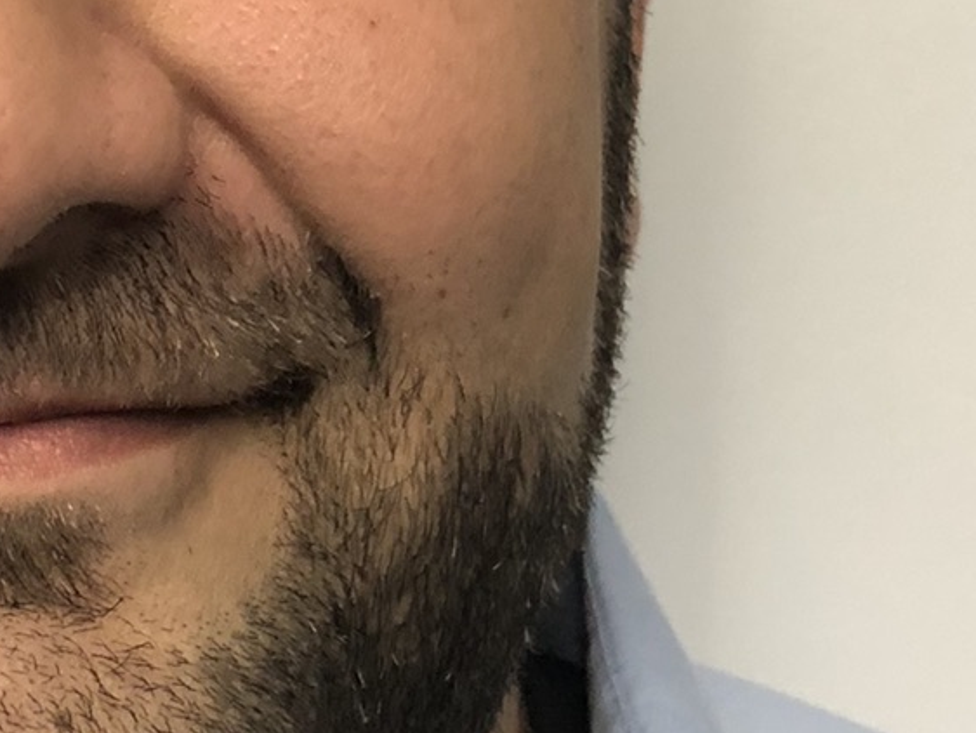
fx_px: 2877
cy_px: 207
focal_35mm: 102
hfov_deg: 18.7
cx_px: 3
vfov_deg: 14.5
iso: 100
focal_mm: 3.99
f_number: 1.8
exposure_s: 1/11
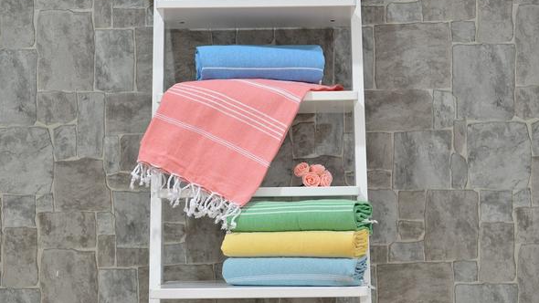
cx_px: 267
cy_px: 169
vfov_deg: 18.3
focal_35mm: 66
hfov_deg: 31.9
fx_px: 943
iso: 400
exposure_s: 1/30
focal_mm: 62
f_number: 2.8
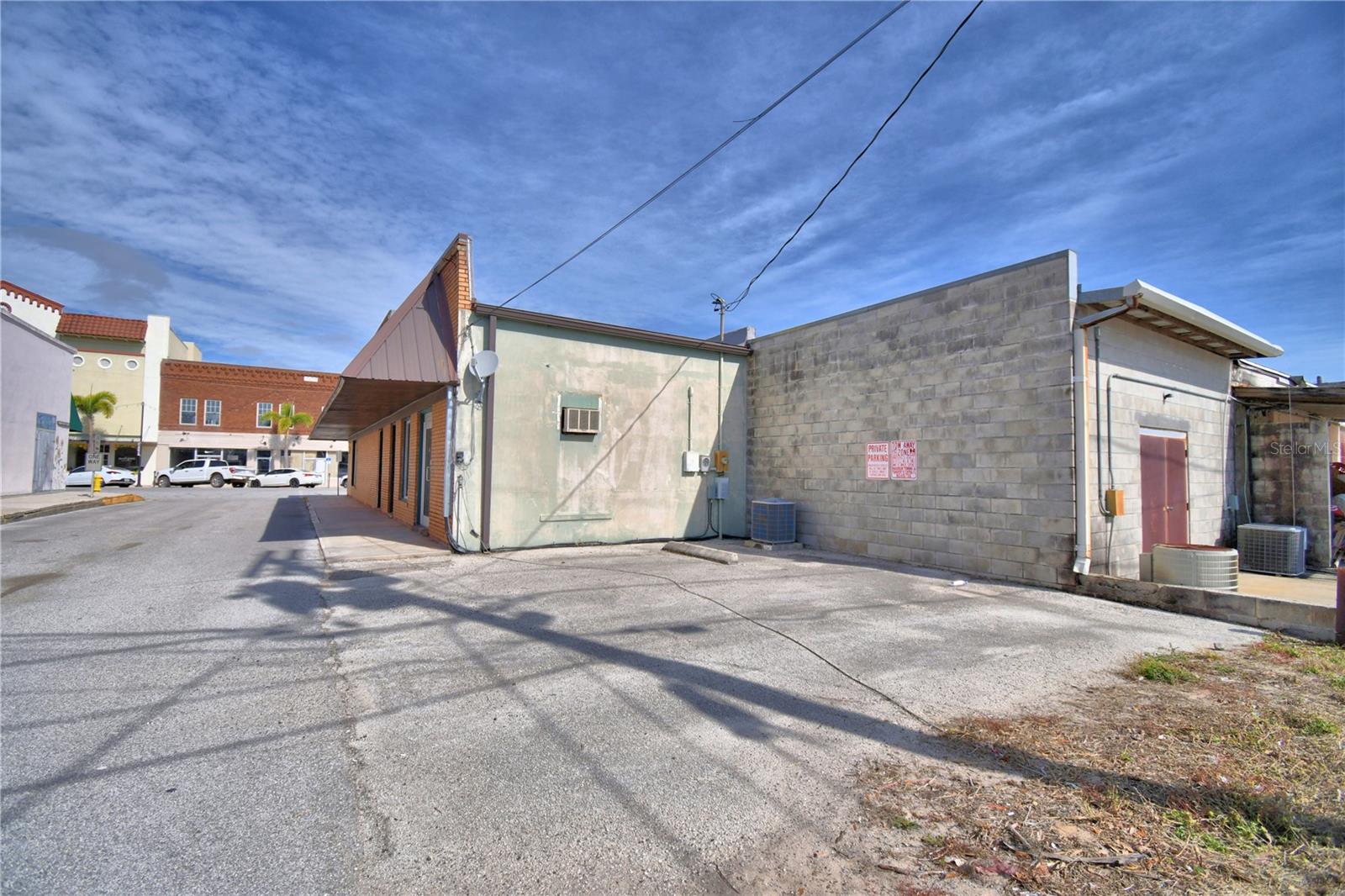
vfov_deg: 77.3
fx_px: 560
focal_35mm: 15
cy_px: 448
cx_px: 672
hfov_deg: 100.4
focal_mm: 10
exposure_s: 1/1600
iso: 100
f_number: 4.5
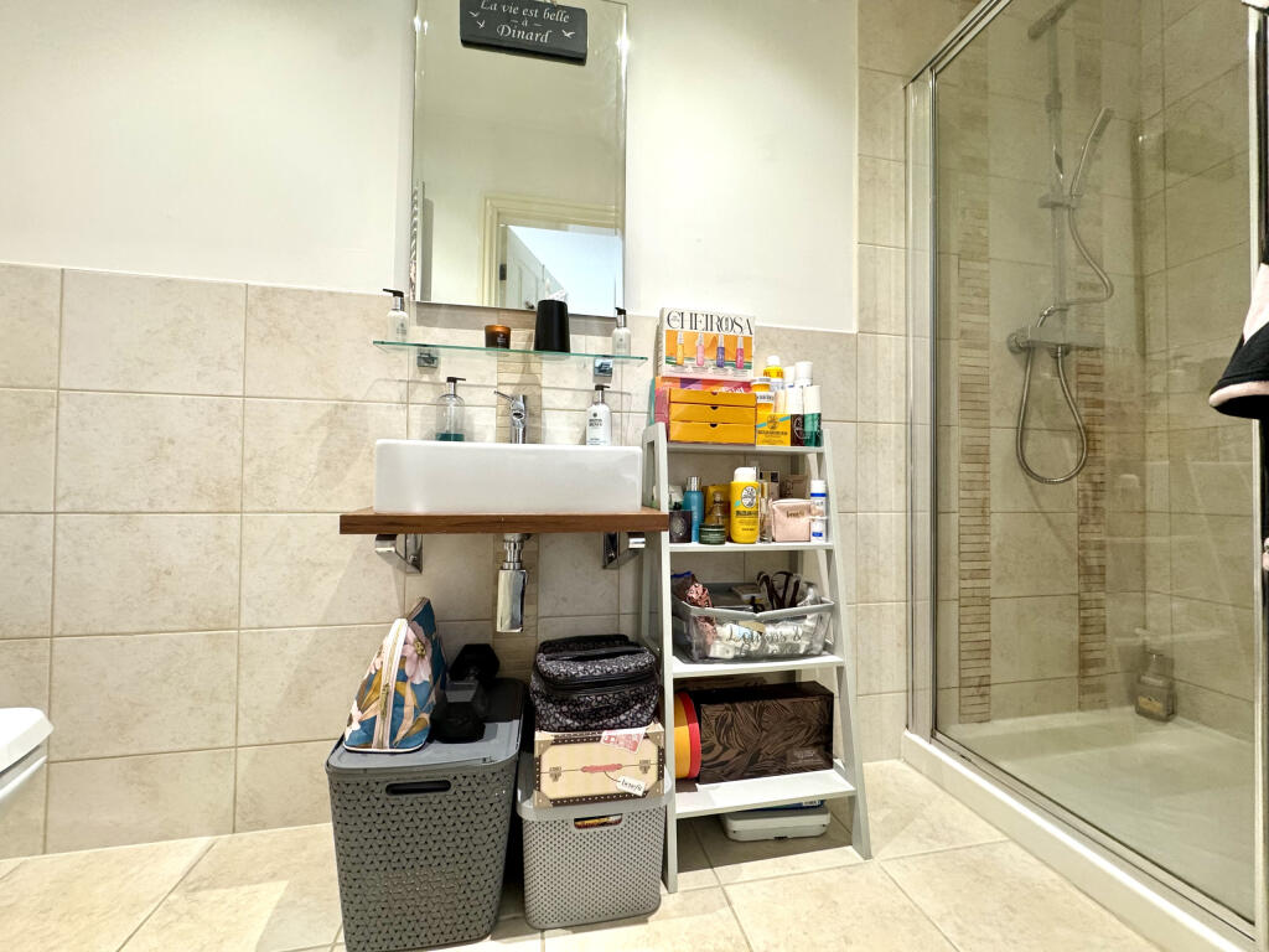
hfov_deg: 102.1
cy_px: 476
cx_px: 634
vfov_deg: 85.7
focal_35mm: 14
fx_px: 513
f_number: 2.2
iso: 200
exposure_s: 1/50
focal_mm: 2.22
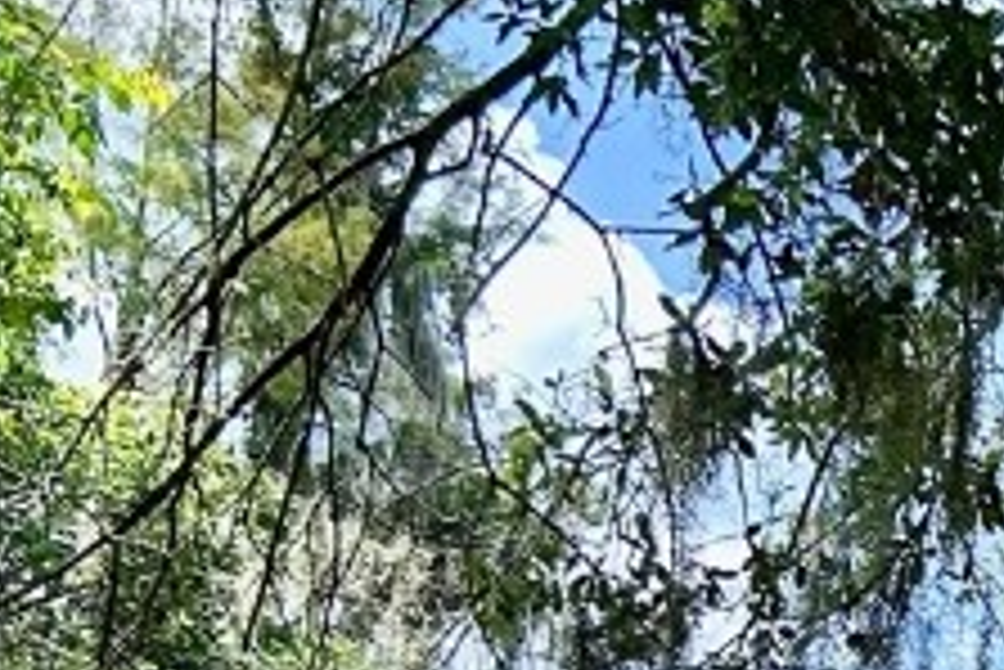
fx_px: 3460
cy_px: 1416
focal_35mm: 124
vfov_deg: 10.1
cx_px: 1990
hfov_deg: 14.0
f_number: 1.5
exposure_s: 1/1058
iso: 50
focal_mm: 5.7
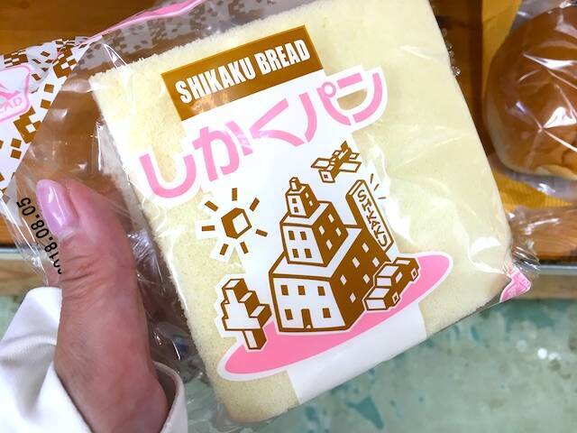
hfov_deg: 61.7
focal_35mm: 29
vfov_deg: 48.2
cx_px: 288
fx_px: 483
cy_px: 216
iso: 32
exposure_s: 1/30
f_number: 2.2
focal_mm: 4.15
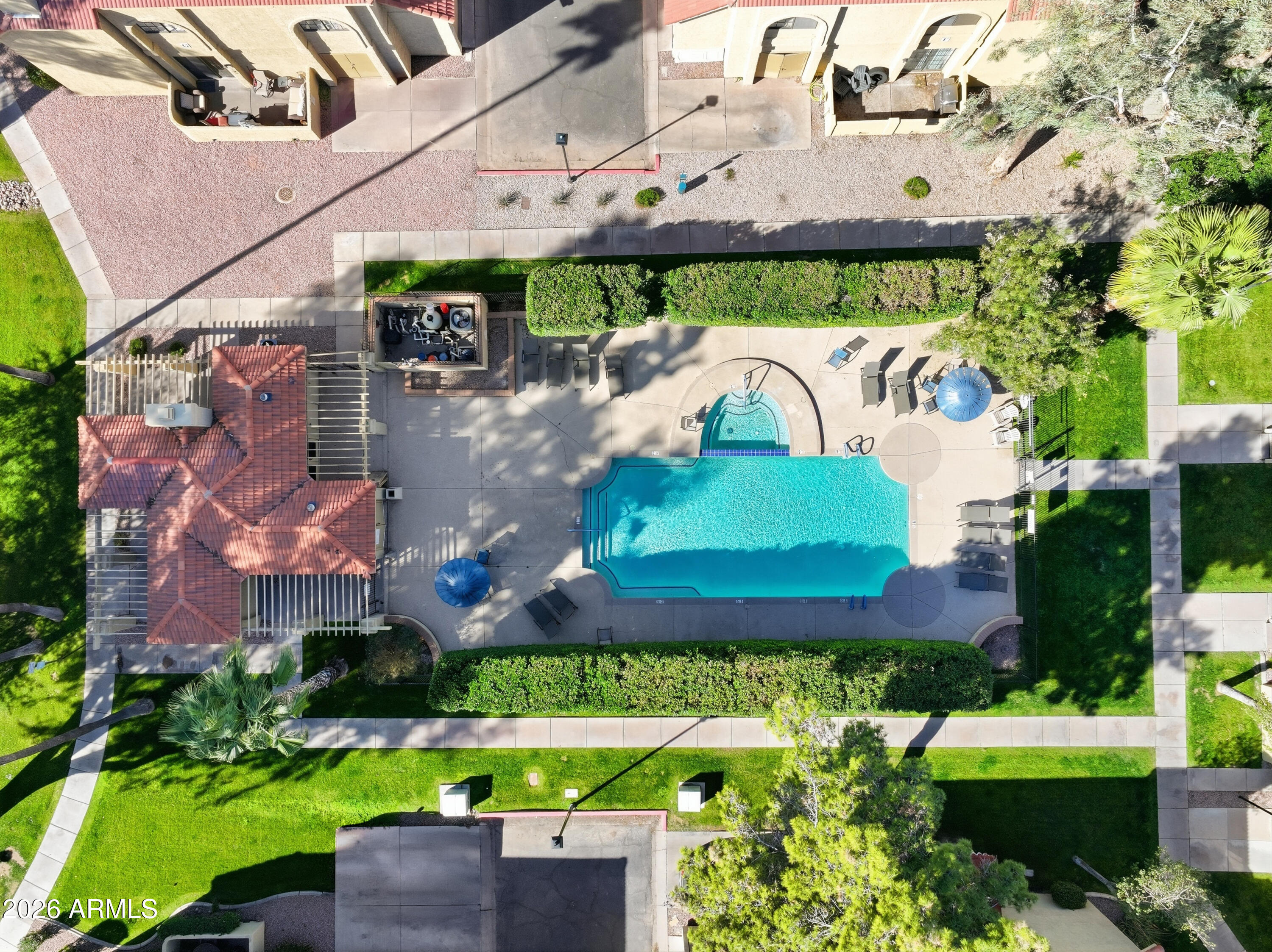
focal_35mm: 24
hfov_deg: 71.6
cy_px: 476
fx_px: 881
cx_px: 636
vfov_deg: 56.8
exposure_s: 1/200
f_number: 8
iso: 100
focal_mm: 12.3
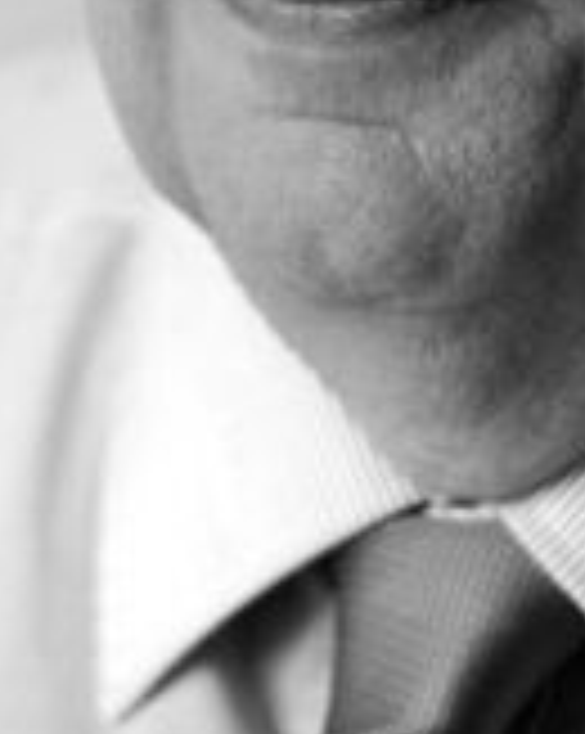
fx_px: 7285
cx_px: -97
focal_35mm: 336
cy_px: -261
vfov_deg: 5.7
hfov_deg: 4.6
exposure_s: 1/320
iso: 250
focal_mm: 50
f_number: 1.4
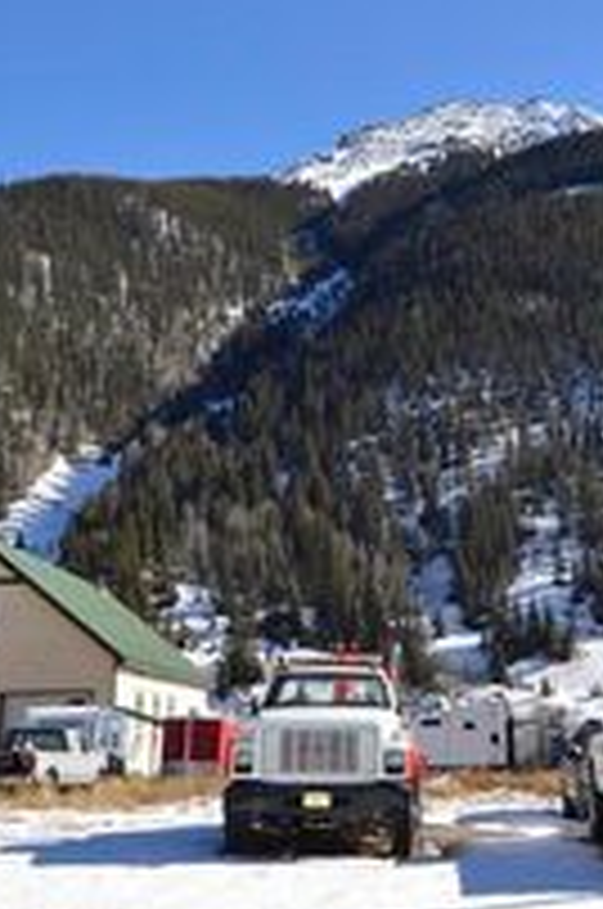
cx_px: 450
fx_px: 1311
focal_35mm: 52
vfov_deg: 38.2
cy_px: 432
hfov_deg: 25.6
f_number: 10
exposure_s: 1/200
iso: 100
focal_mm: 14
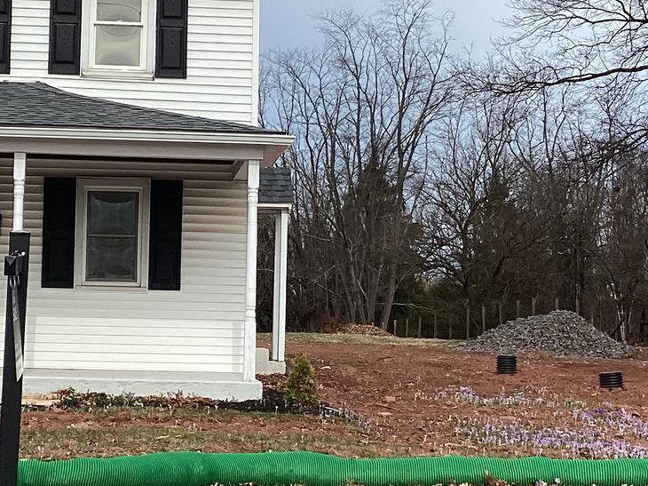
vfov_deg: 17.0
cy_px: 235
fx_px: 1628
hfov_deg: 22.4
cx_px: 215
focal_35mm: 87
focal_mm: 3.3
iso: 25
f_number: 2.4
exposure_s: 1/1101
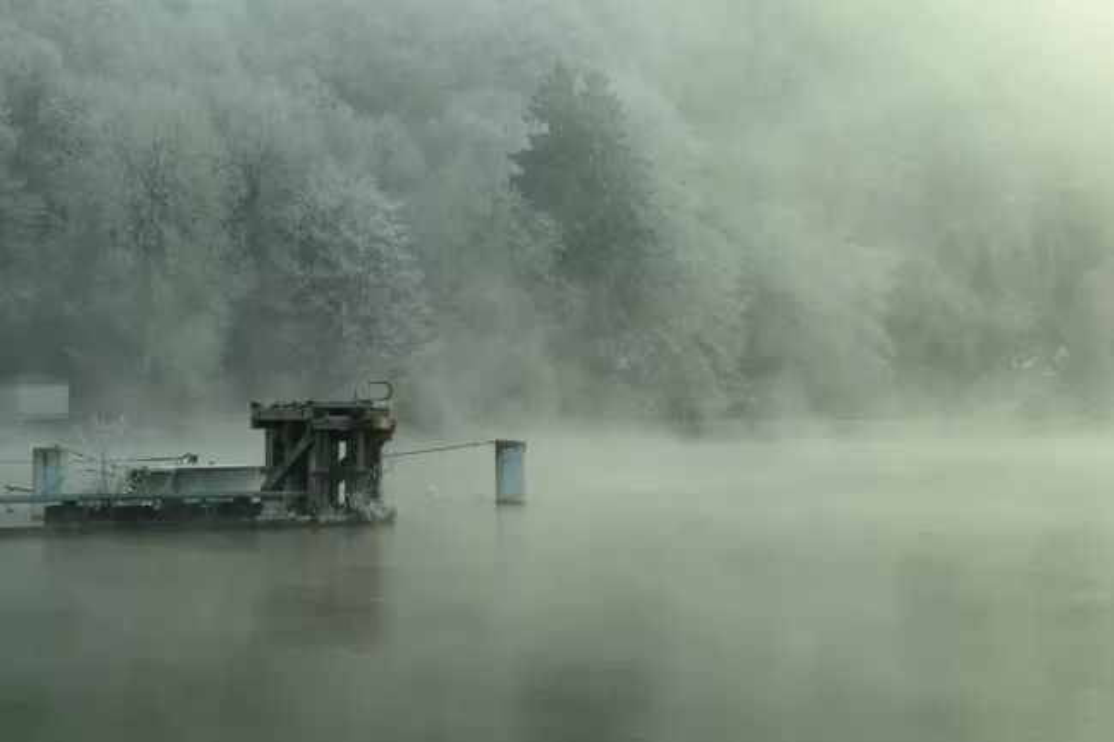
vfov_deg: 20.2
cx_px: 557
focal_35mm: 68
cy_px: 371
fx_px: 2088
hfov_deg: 29.9
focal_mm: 45
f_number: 16
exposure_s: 1/8
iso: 100
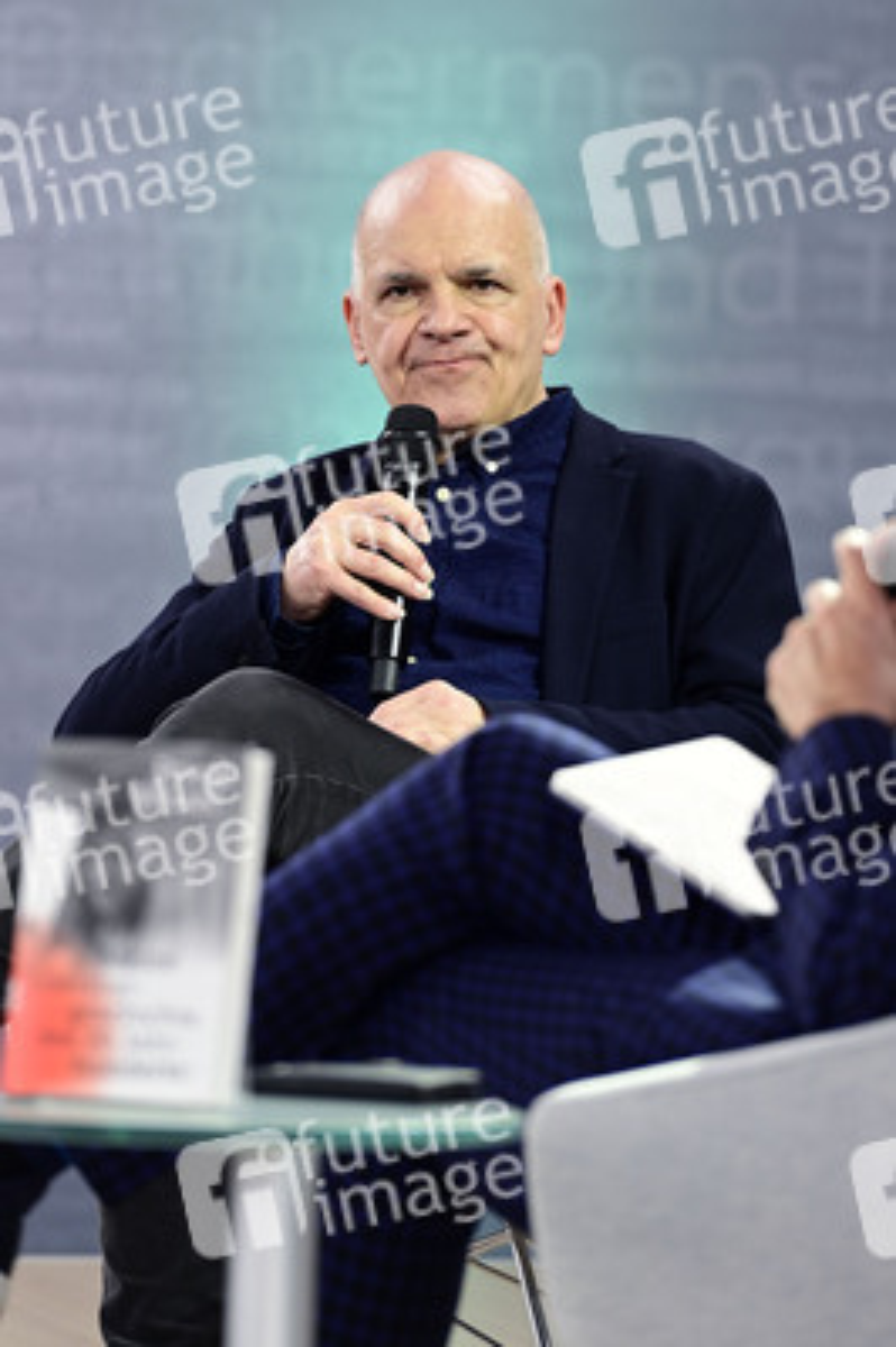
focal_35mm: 200
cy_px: 674
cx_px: 448
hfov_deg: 6.9
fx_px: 7479
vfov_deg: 10.3
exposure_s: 1/320
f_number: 3.5
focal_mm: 200
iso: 640
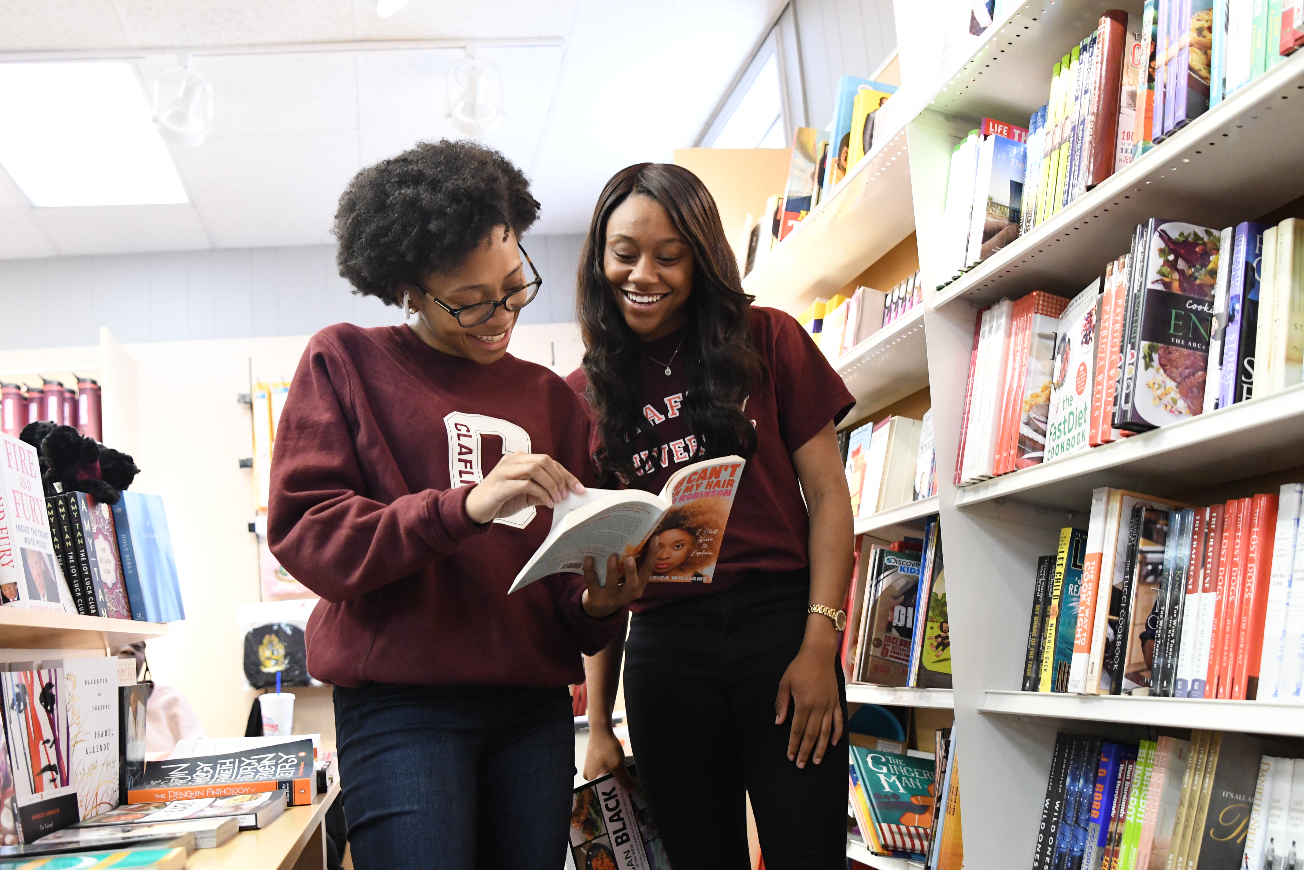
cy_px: 435
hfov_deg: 53.1
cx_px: 652
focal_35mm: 36
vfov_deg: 36.9
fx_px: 1304
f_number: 3.5
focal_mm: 24
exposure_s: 1/160
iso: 3200
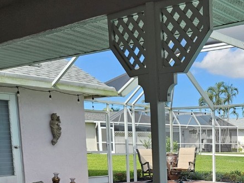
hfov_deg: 32.0
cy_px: 196
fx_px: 381
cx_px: 259
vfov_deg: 25.3
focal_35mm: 54
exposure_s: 1/523
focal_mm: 5.4
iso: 25
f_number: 1.8
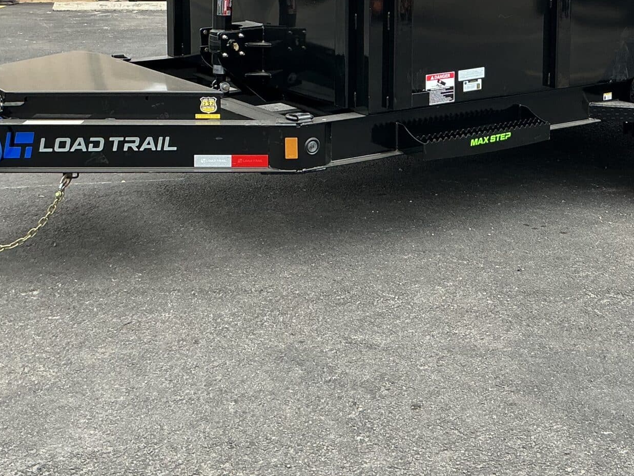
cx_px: 439
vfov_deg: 23.5
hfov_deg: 31.8
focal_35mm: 60
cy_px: 10
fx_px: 1099
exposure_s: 1/962
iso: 25
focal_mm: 3
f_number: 1.8
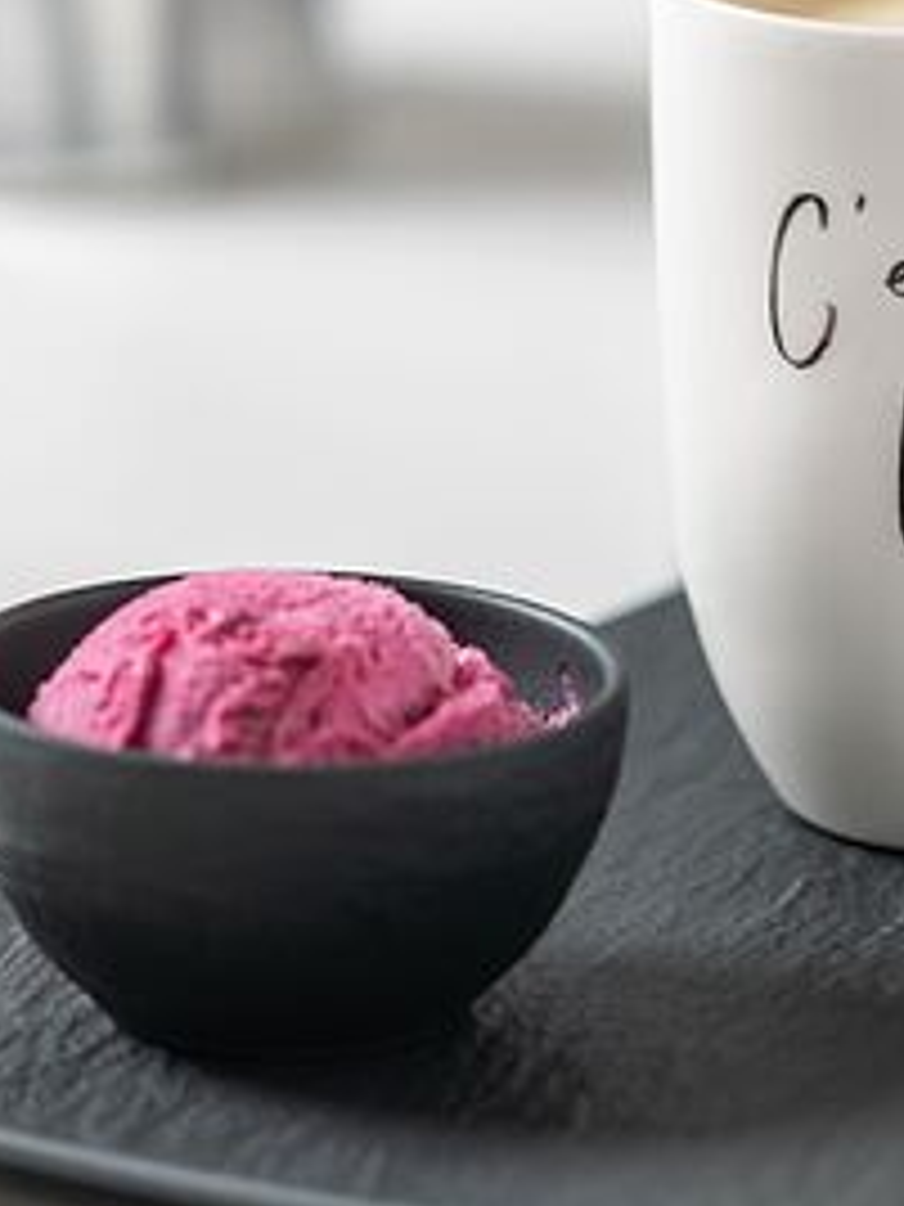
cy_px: 425
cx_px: 769
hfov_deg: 4.5
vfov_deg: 6.1
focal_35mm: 327
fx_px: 11386
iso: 100
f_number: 2.8
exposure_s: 1/15
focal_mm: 105
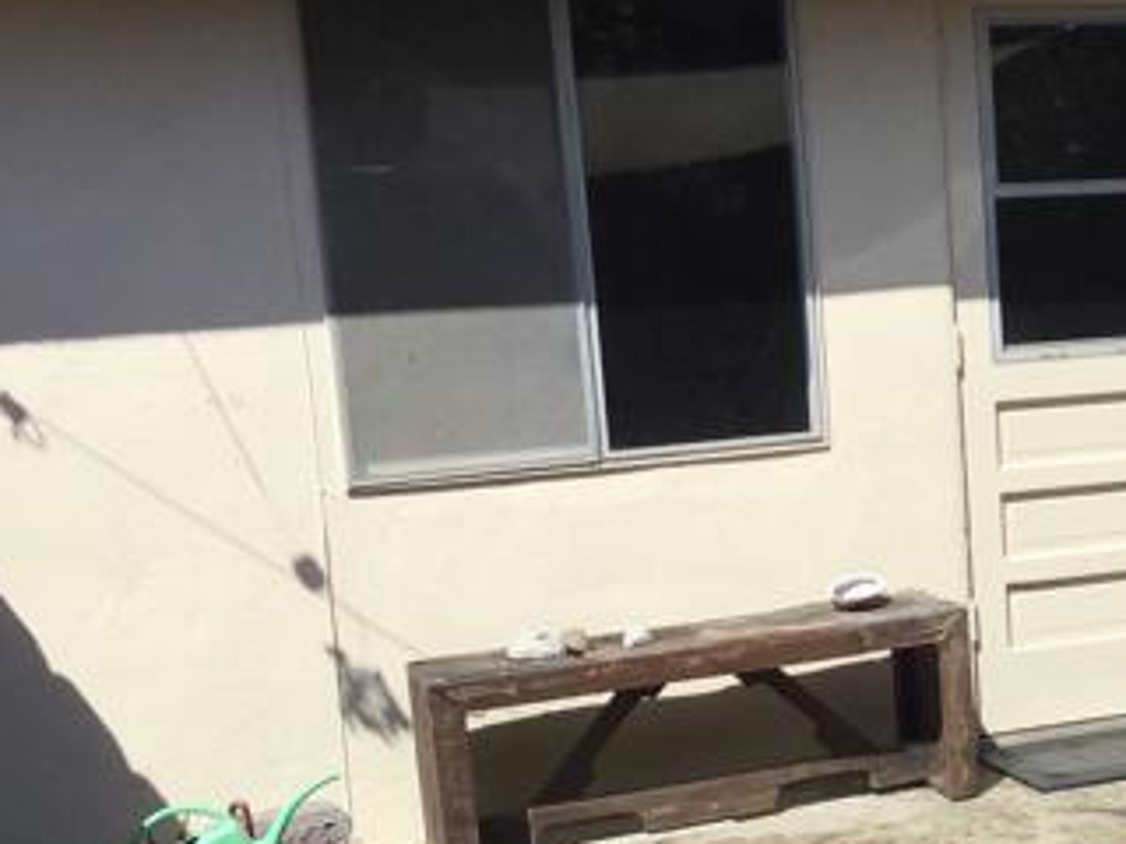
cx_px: 943
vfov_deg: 23.6
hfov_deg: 30.2
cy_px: 556
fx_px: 2017
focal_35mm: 62
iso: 25
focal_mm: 3.3
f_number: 2.4
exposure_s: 1/1852
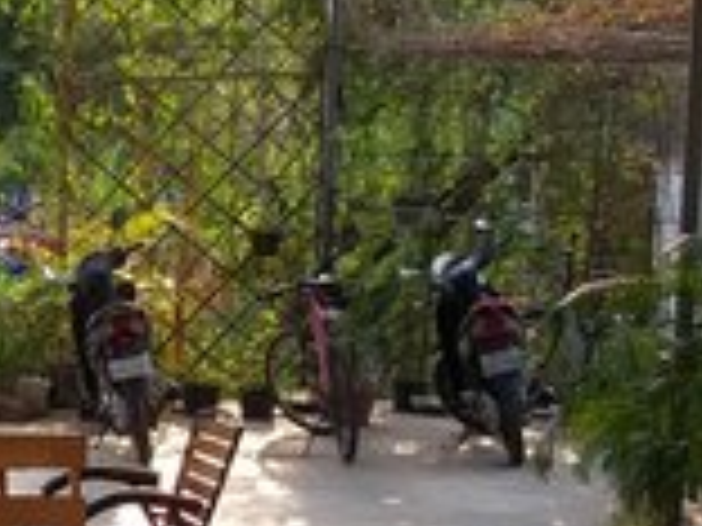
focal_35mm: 100
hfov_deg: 18.7
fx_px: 2028
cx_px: -122
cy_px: 530
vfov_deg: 14.5
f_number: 1.7
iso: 40
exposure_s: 1/254
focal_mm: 3.93
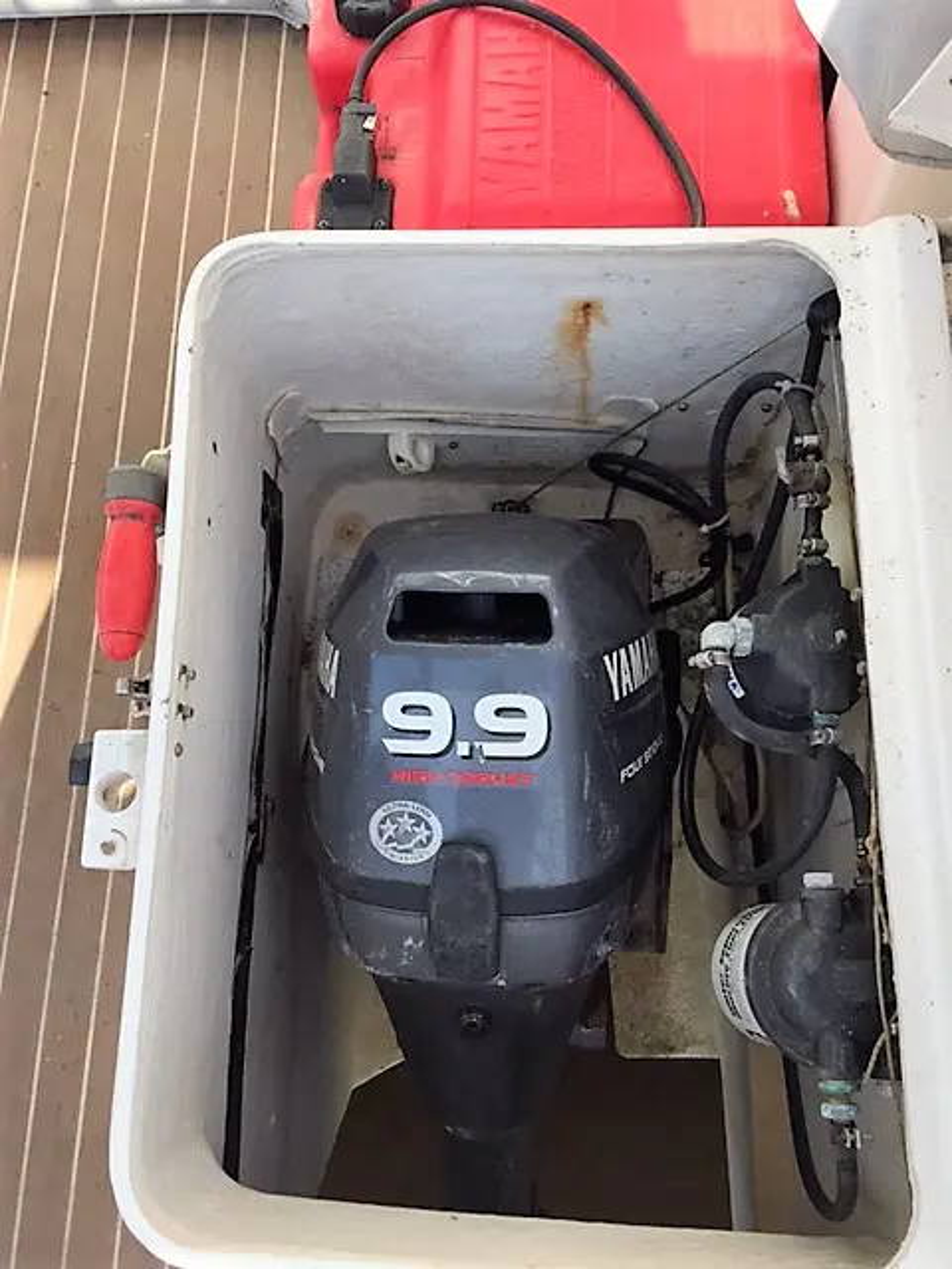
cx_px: 476
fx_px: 1063
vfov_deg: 61.7
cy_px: 634
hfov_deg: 48.2
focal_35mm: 29
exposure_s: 1/590
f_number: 2.2
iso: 32
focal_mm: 4.15
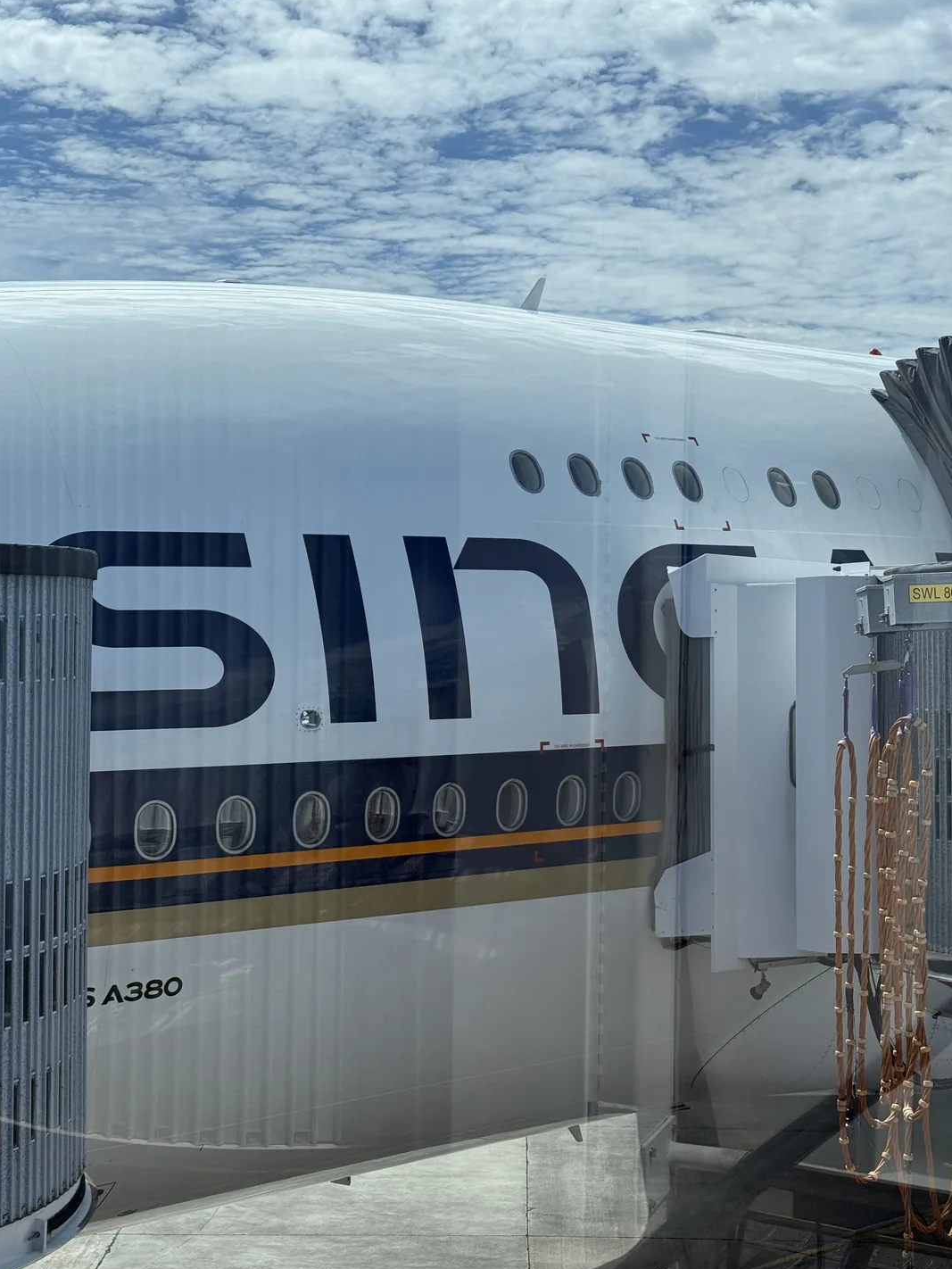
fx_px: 1980
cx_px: 504
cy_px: 610
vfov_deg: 35.5
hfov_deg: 27.0
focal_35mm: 54
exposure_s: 1/6024
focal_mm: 6.76
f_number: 1.78
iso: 80
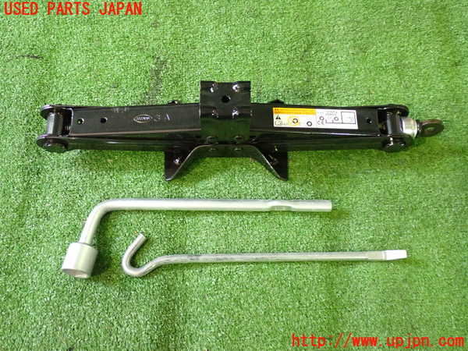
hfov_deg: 51.4
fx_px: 487
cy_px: 176
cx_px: 234
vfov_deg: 39.7
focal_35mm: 36
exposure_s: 1/40
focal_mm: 6.37
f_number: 2.5
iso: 640
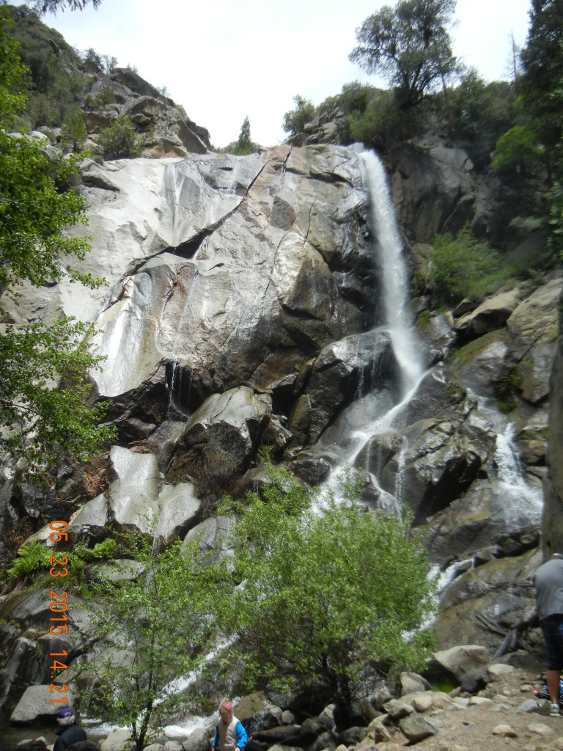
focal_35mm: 30
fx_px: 651
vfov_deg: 60.0
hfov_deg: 46.8
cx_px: 282
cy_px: 376
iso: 160
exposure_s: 1/386
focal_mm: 5.4
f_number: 7
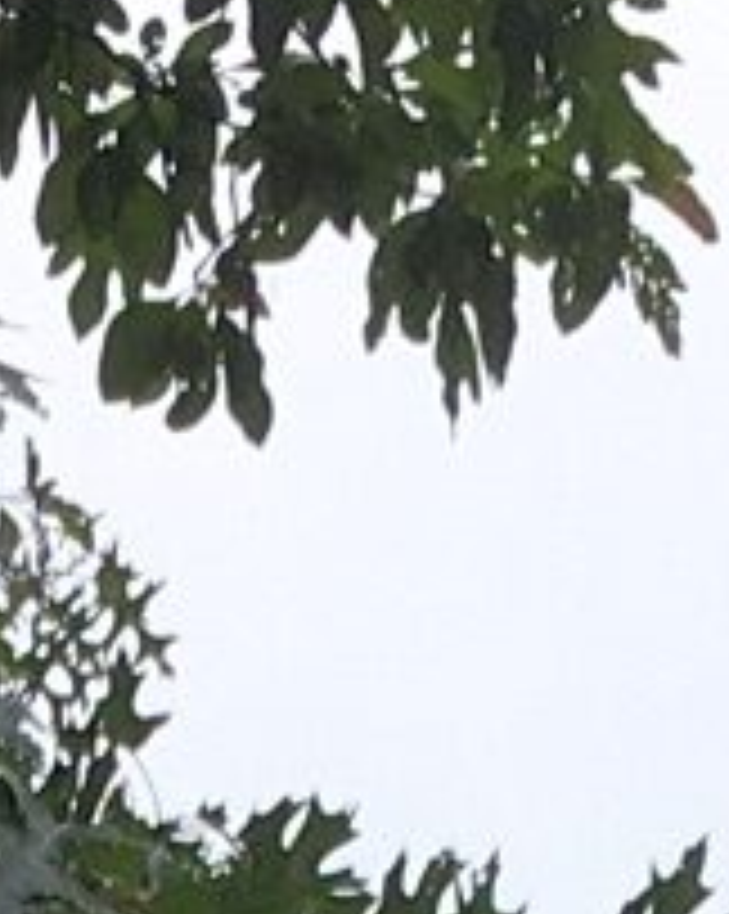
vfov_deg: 6.2
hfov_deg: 5.5
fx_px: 7590
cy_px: 2900
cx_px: -171
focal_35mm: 281
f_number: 2.2
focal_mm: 4.15
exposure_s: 1/699
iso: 25
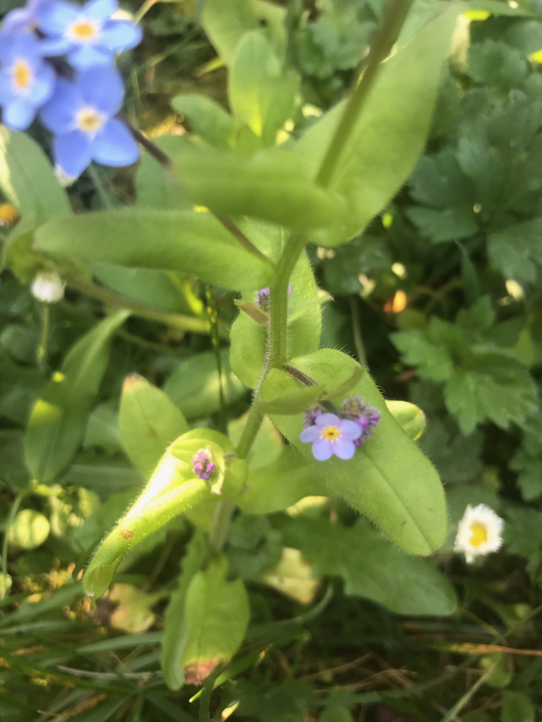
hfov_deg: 49.7
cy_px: 361
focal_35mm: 28
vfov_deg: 63.4
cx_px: 271
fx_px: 585
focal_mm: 3.99
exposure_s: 1/96
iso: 20
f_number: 1.8
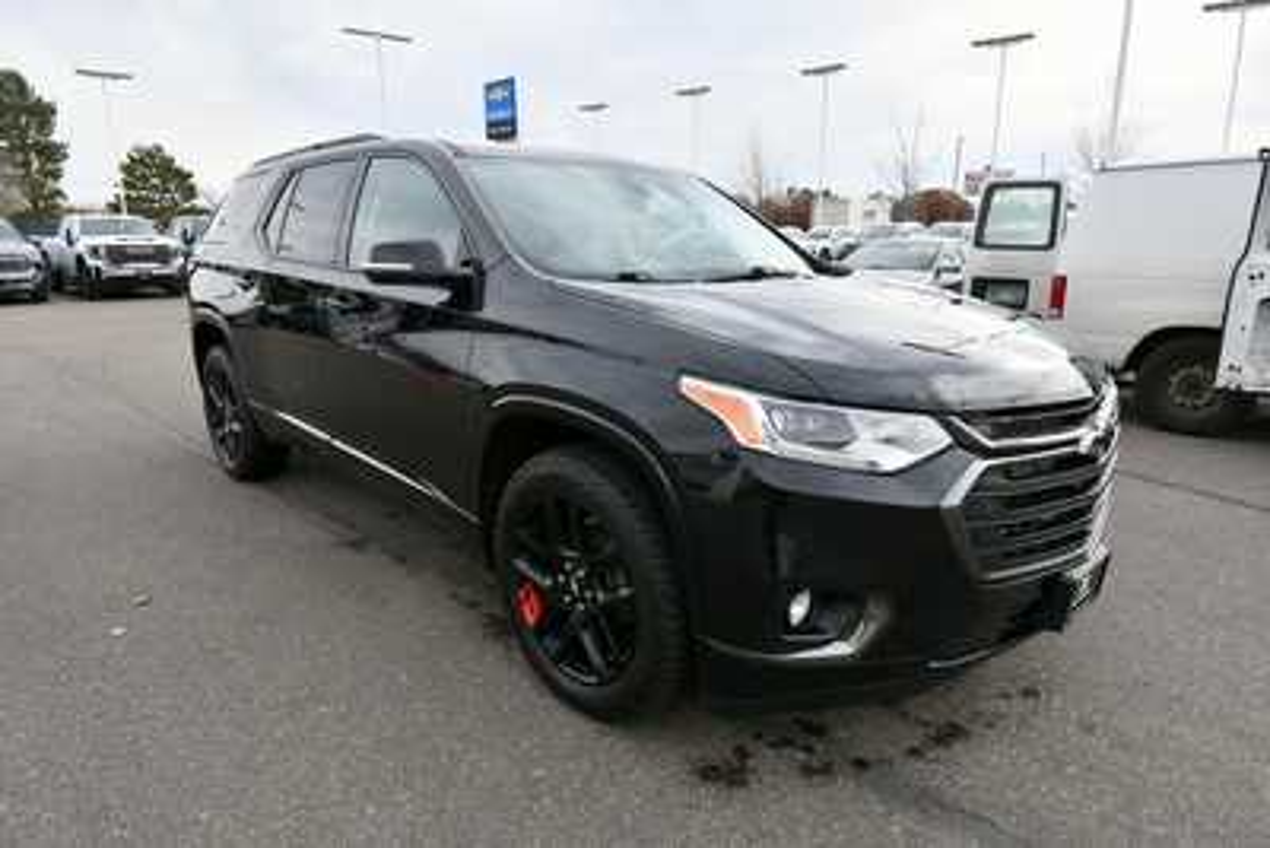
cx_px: 635
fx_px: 741
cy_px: 424
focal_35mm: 21
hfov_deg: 81.2
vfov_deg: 59.5
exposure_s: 1/250
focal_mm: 14
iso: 200
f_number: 8
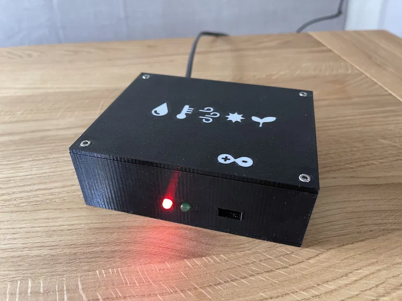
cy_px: 150
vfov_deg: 53.1
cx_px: 201
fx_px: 302
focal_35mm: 26
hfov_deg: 67.3
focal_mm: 5.1
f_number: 1.6
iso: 200
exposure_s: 1/50
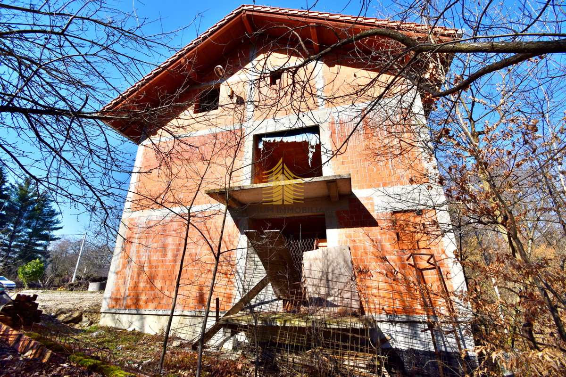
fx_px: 236
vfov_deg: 77.3
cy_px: 188
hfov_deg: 100.4
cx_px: 283
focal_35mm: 15
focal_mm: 10
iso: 100
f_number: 9
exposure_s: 1/320
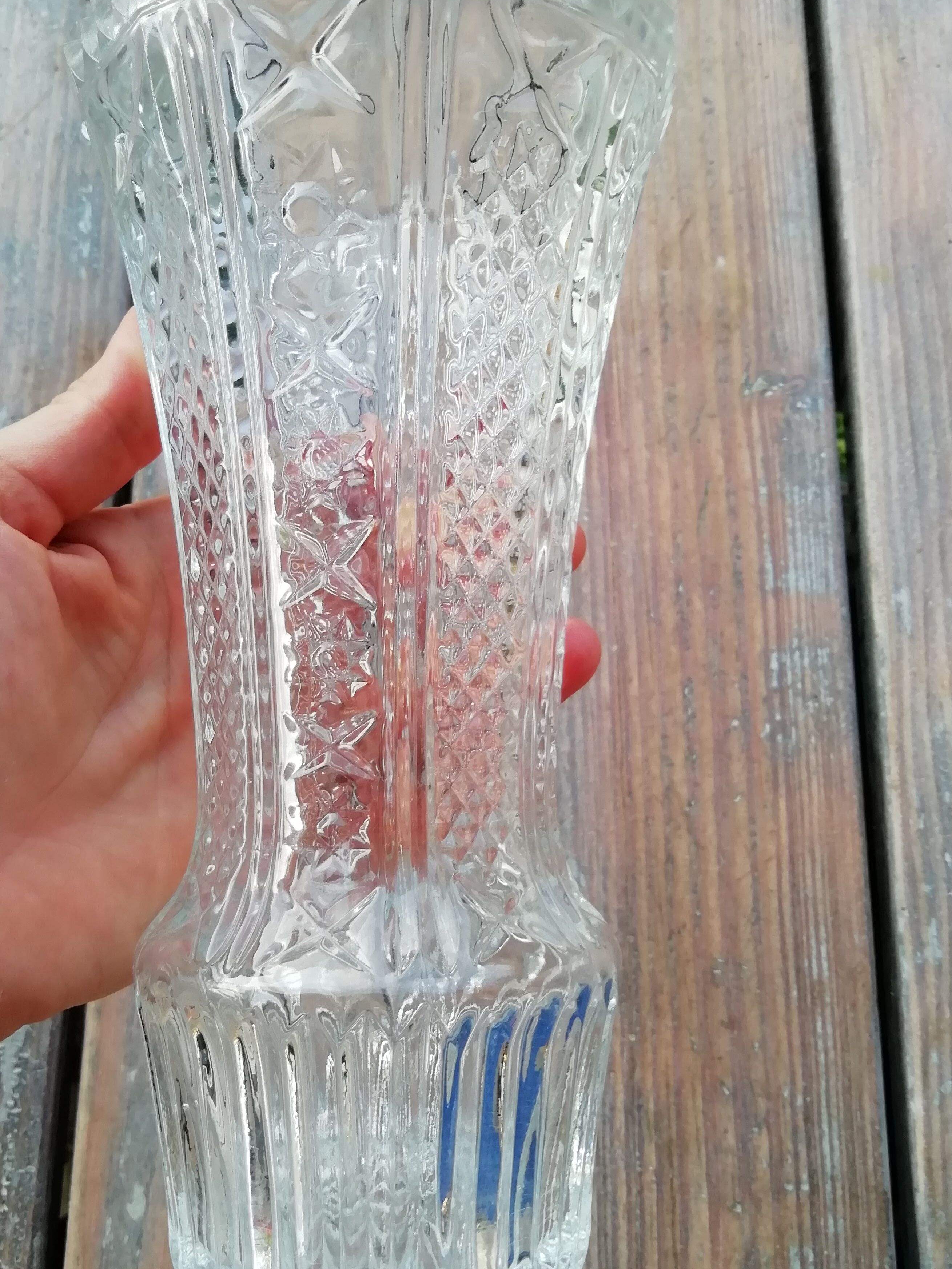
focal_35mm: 31
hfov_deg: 45.4
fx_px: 1137
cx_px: 422
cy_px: 618
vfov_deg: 58.3
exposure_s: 1/100
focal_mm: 3.21
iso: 80
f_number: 2.2
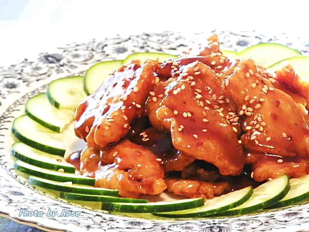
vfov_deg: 6.8
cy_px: 116
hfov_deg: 9.0
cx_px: 154
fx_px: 1964
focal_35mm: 220
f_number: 5
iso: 400
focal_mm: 39.1
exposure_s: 1/20
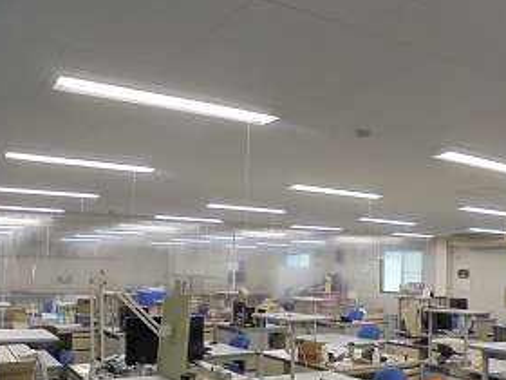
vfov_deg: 36.1
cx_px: 329
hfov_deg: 47.2
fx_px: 570
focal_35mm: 39
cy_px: 280
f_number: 3.5
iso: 100
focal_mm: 4.6
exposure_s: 1/40
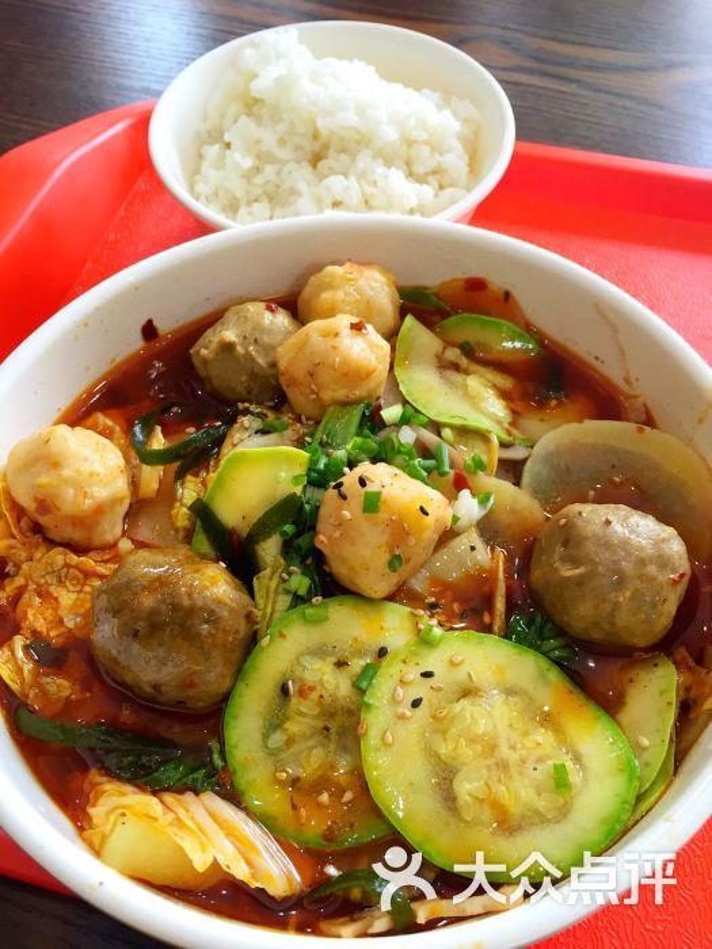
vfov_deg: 61.7
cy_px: 474
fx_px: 795
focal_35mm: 29
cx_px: 356
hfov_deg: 48.2
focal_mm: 4.15
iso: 64
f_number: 2.2
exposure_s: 1/33
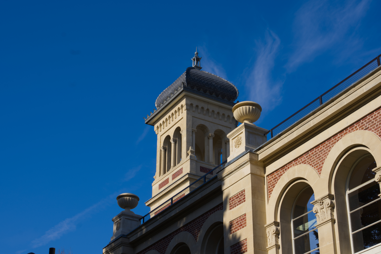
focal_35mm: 60
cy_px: 127
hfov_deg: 33.4
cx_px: 190
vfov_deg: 22.6
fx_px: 635
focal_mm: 40
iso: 100
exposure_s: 1/250
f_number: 10
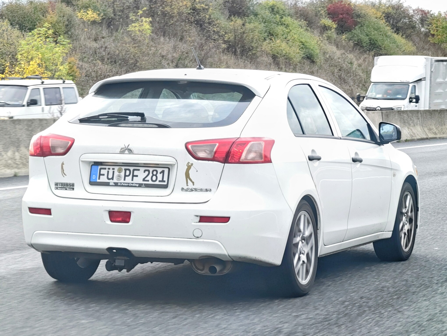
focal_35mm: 85
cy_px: 168
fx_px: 1099
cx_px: 224
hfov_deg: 23.0
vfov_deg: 17.4
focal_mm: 22.5
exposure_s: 1/400
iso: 400
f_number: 2.3
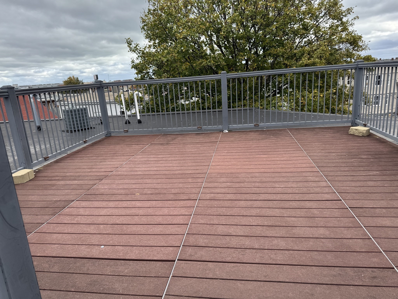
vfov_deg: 56.8
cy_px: 150
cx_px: 199
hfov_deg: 71.6
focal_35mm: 24
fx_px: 276
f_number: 1.78
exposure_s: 1/980
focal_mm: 6.76
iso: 80
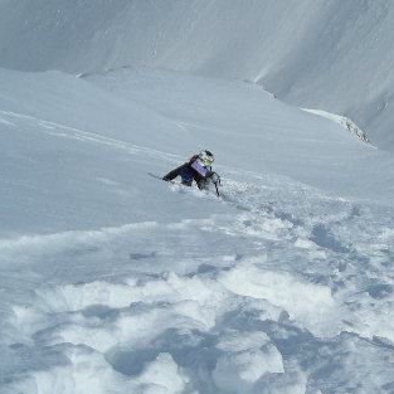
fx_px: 953
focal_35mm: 74
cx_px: 297
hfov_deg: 23.1
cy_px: 262
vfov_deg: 23.3
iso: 50
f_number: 6.6
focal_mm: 6.8
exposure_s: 1/590
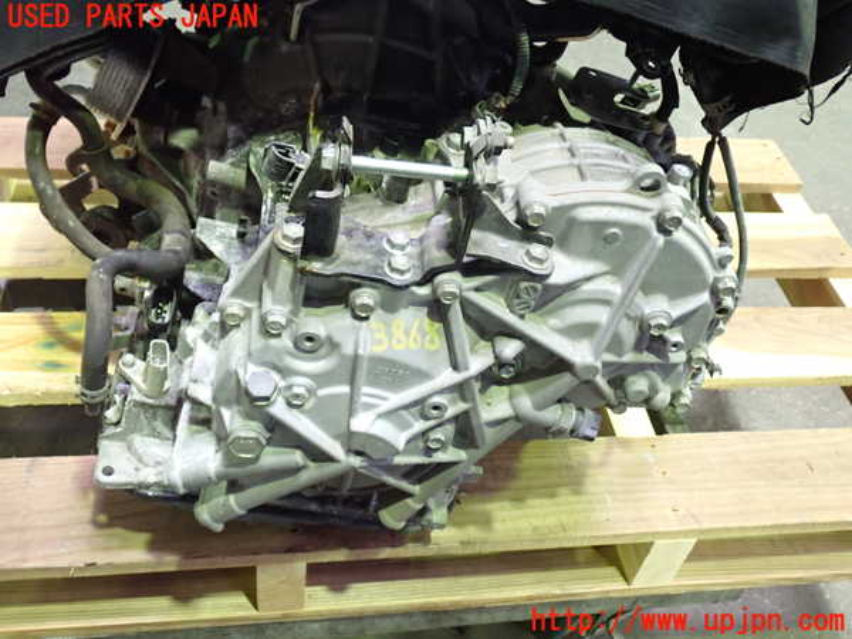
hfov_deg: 51.4
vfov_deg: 39.7
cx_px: 426
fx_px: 886
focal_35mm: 36
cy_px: 320
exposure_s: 1/20
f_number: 2.5
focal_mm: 6.37
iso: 800
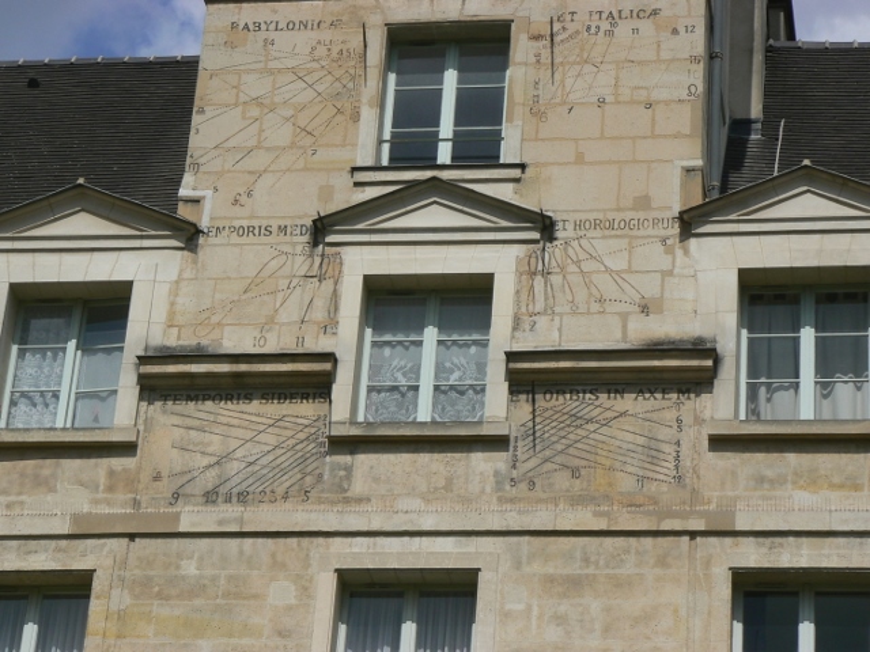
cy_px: 326
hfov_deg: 16.8
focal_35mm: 117
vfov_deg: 12.7
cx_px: 435
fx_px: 2941
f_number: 8
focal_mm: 19.5
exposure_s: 1/640
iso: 80
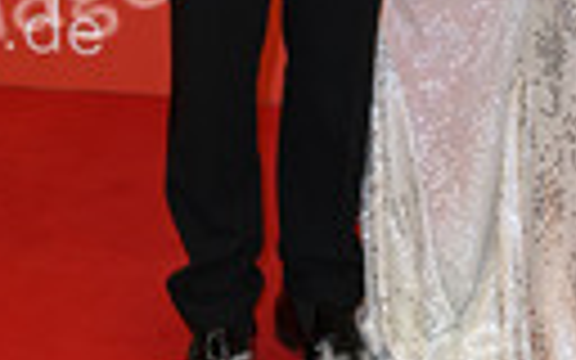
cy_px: -243
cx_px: 428
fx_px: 1994
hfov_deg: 16.4
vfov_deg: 9.9
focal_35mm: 127
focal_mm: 40
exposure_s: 1/200
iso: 640
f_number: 7.1
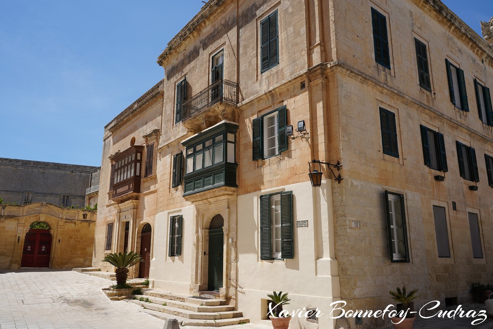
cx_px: 246
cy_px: 164
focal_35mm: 28
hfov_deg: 65.5
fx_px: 383
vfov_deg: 46.4
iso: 100
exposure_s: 1/320
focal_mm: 28
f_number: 8
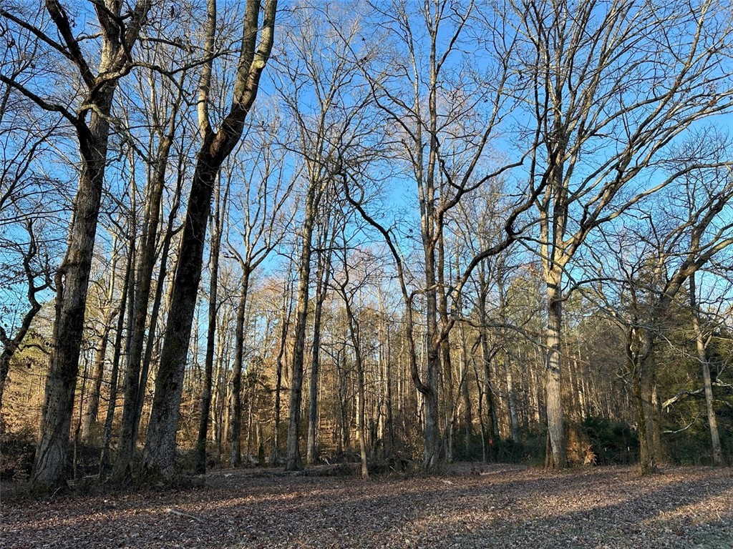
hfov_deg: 71.6
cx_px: 366
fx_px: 508
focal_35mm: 24
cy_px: 274
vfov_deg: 56.8
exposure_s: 1/1019
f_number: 1.78
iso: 80
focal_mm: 6.86
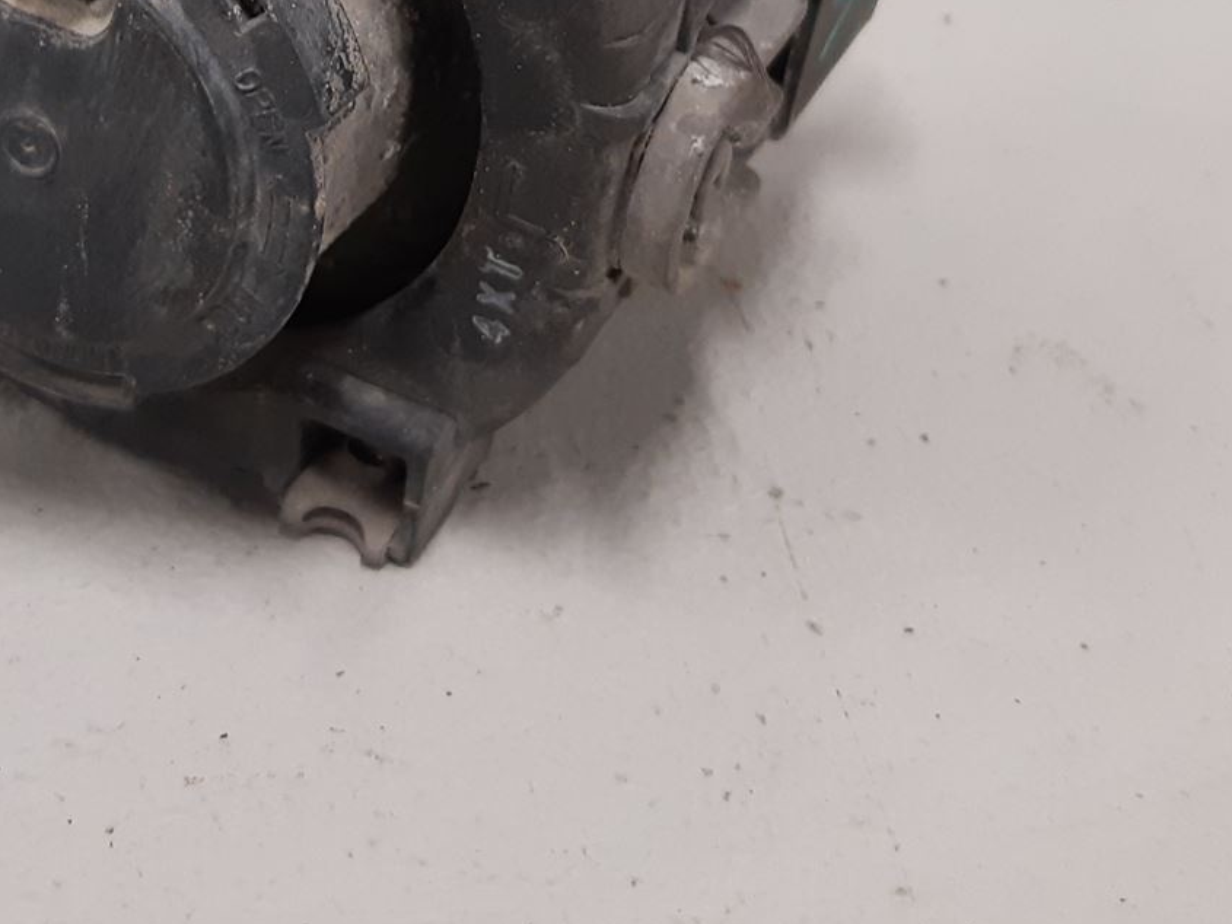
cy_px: -131
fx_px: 2243
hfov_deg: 30.2
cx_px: 300
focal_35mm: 63
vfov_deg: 21.9
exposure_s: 1/50
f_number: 1.7
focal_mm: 3.93
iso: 160
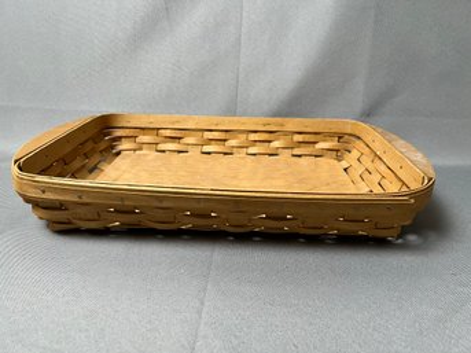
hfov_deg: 67.3
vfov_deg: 53.0
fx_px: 354
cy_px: 176
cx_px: 236
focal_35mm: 26
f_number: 1.5
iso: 80
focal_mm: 5.7
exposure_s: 1/60
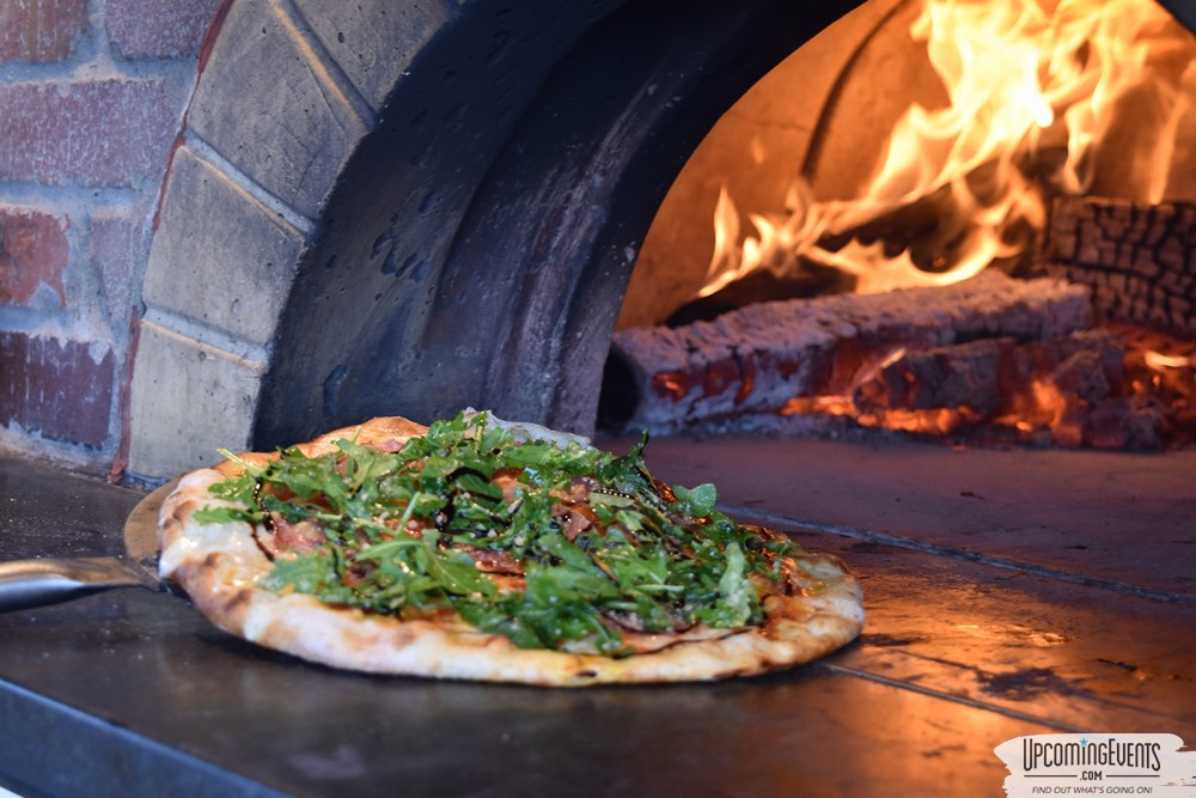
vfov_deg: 21.6
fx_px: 2093
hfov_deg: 31.9
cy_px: 399
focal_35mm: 63
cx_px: 598
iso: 400
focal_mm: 42
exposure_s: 1/100
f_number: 5
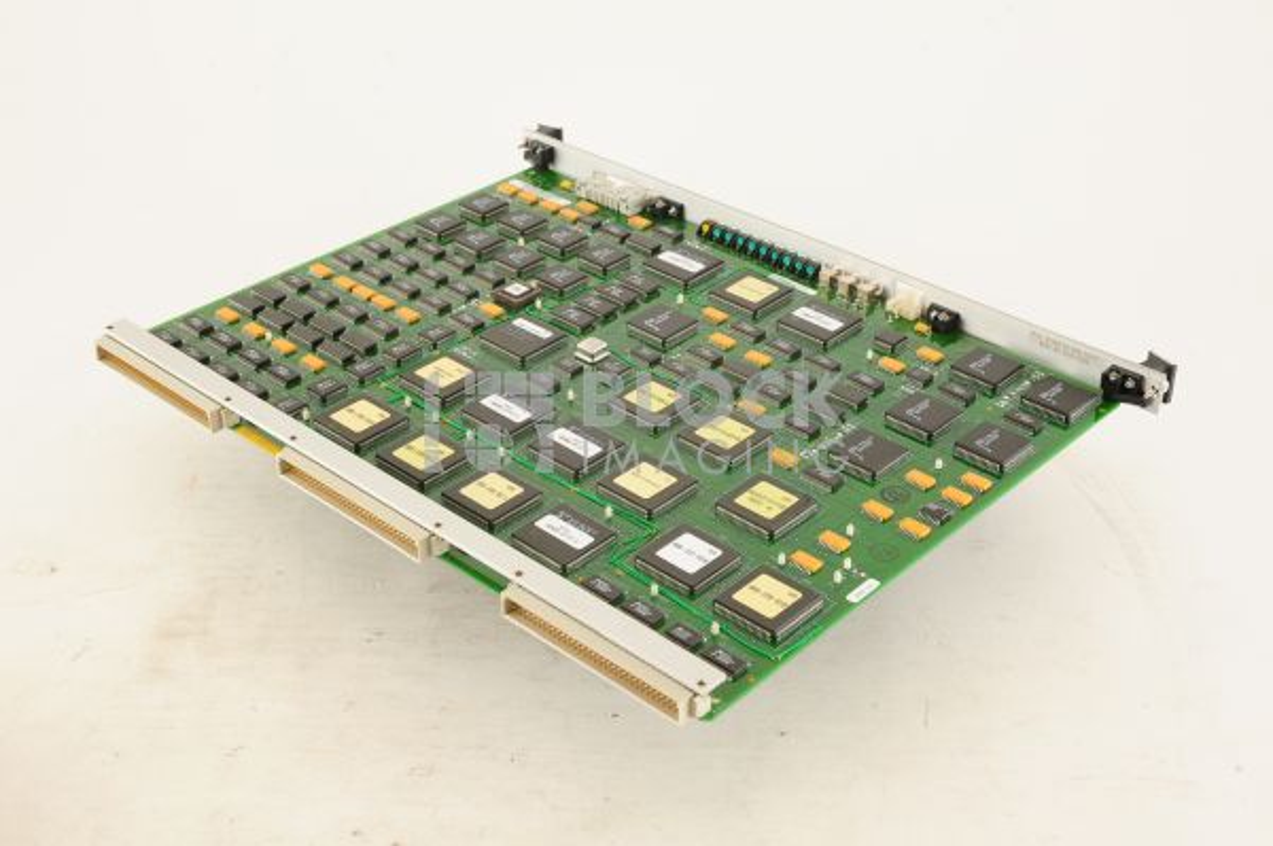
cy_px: 423
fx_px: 1767
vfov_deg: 26.9
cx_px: 636
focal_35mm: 50
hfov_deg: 39.6
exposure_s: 1/125
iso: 1600
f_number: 11
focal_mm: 50
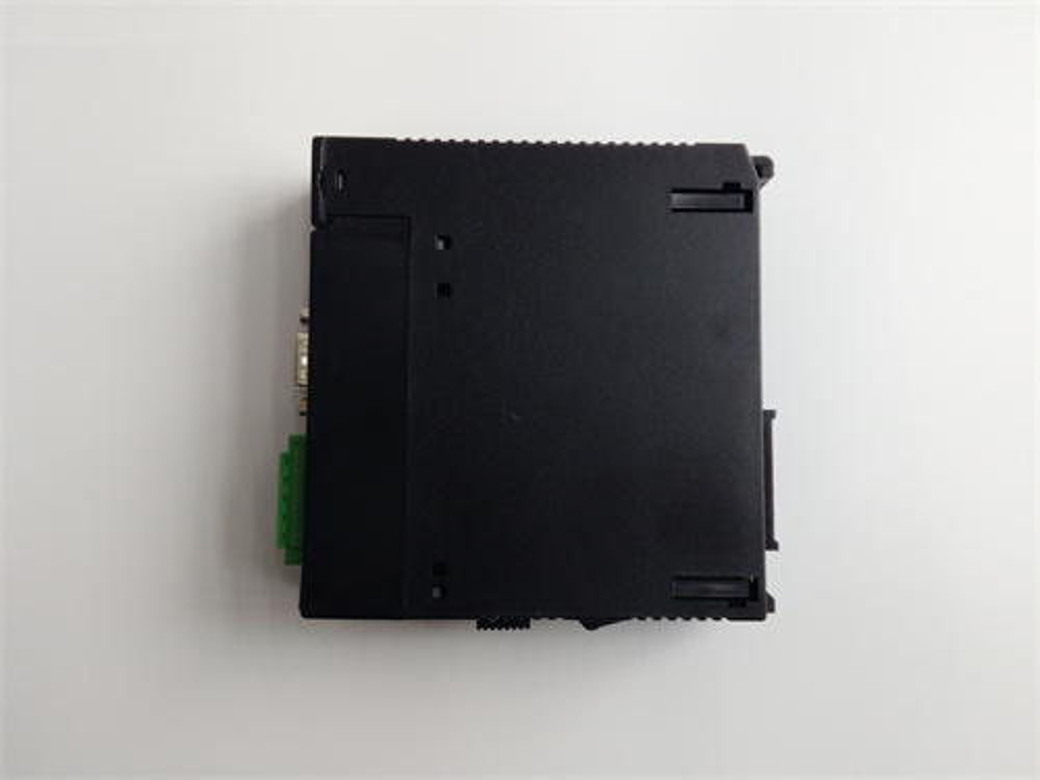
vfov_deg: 51.4
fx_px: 811
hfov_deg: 65.3
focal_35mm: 27
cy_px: 390
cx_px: 520
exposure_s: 1/33
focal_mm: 3.79
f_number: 2
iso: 135
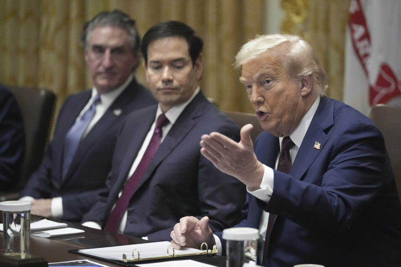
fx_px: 1904
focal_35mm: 171
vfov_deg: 8.0
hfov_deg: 12.0
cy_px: 134
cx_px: 200
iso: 6400
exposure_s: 1/400
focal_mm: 171
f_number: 2.8
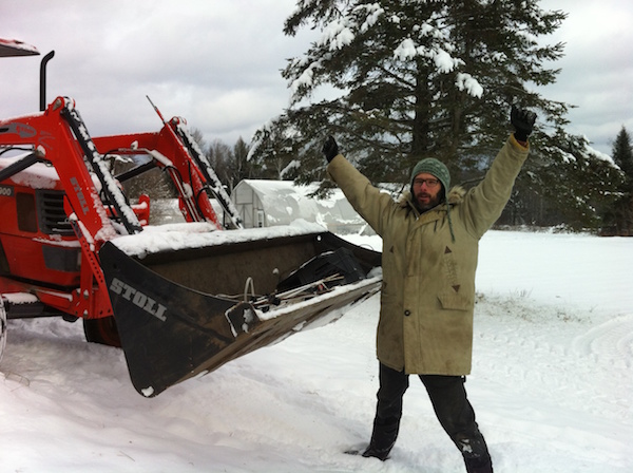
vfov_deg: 40.6
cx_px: 316
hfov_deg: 52.7
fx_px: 639
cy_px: 236
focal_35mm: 35
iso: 80
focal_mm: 3.85
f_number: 2.8
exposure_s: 1/1133
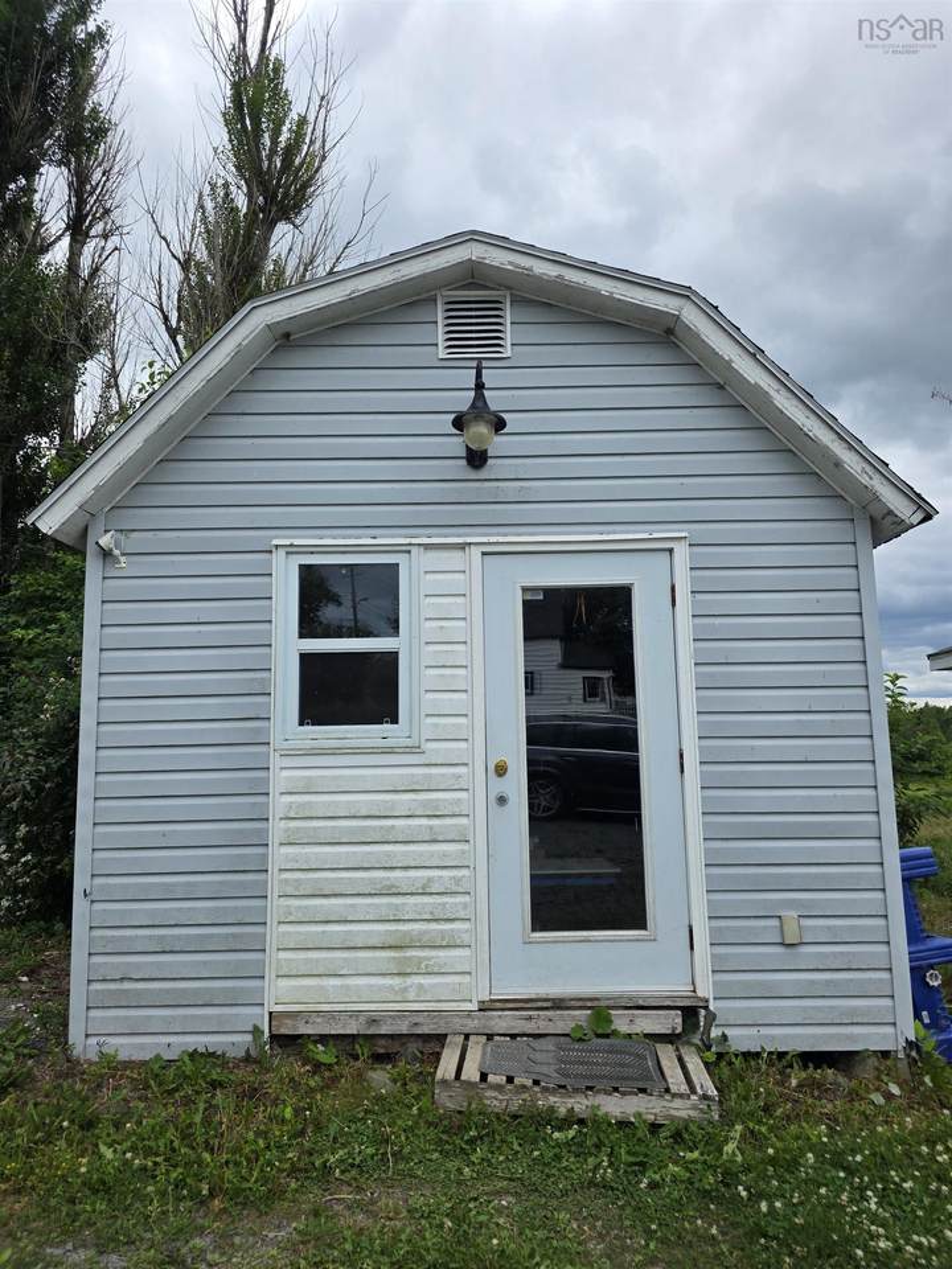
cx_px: 476
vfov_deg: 73.9
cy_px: 634
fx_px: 843
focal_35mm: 23
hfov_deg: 58.9
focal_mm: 6.3
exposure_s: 1/4237
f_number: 1.7
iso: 80
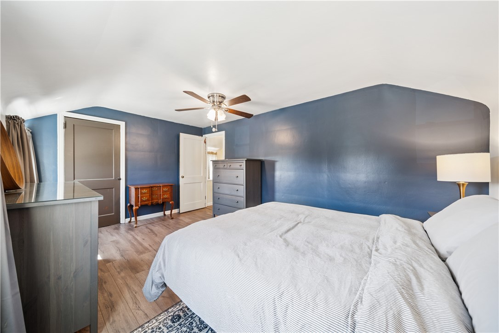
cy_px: 166
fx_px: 166
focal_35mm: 12
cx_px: 250
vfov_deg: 90.0
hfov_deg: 112.6
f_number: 5.6
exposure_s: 1/5
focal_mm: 12
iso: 100
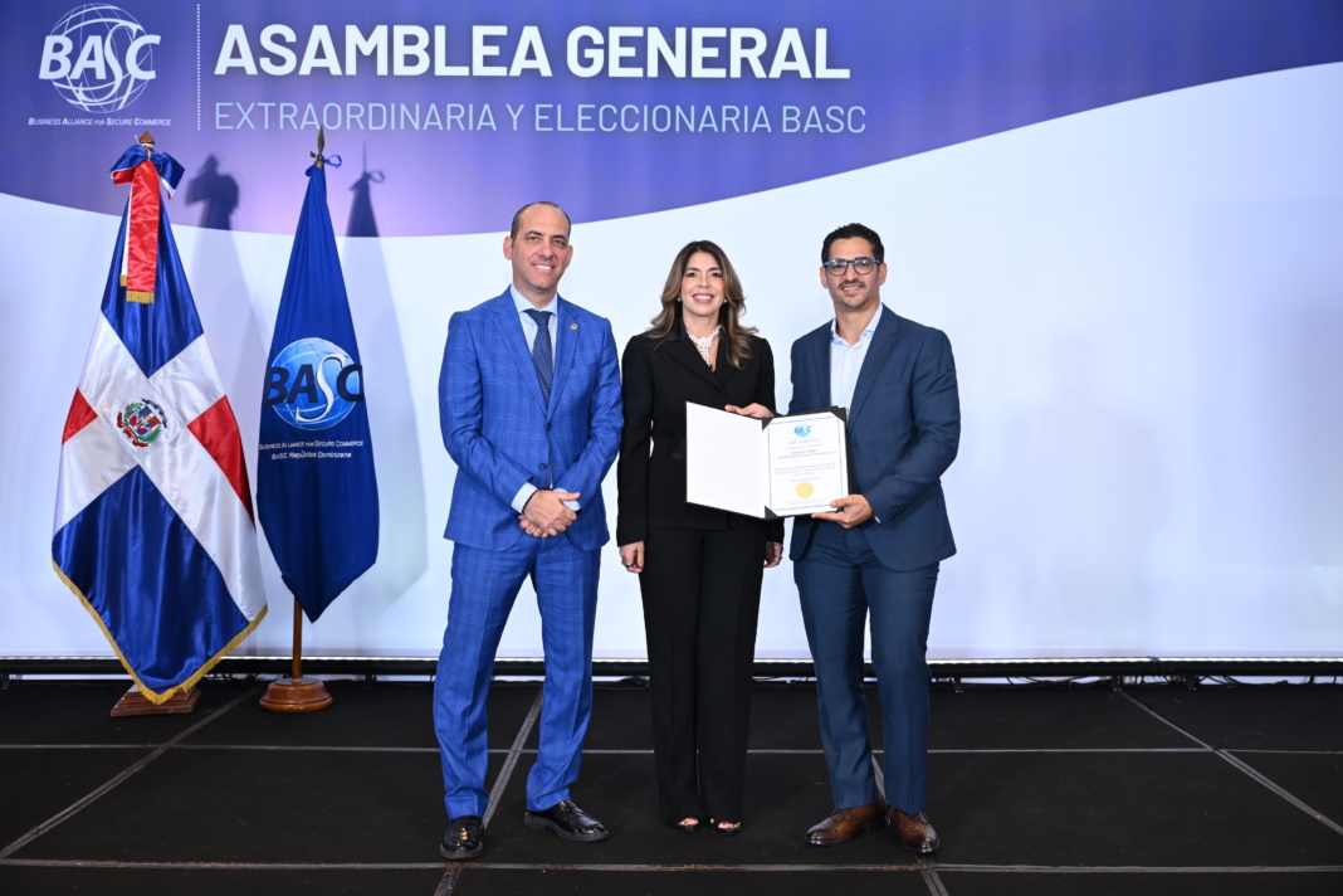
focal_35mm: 36
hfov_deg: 53.1
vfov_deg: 36.9
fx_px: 1343
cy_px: 448
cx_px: 672
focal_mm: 36
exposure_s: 1/160
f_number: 3.5
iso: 1000
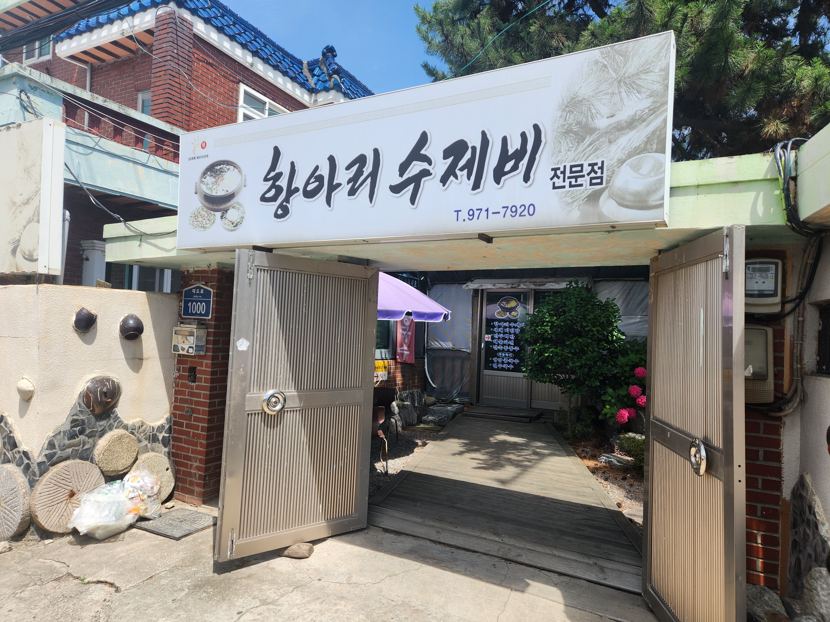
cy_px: 311
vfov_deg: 58.9
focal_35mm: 23
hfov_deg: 73.9
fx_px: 551
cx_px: 415
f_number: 1.8
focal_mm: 5.4
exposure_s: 1/1030
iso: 20
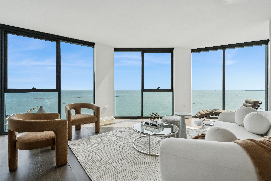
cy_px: 90
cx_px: 136
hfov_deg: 96.7
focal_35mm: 16
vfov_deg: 73.7
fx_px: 120
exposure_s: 1/640
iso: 320
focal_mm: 16
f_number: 7.1
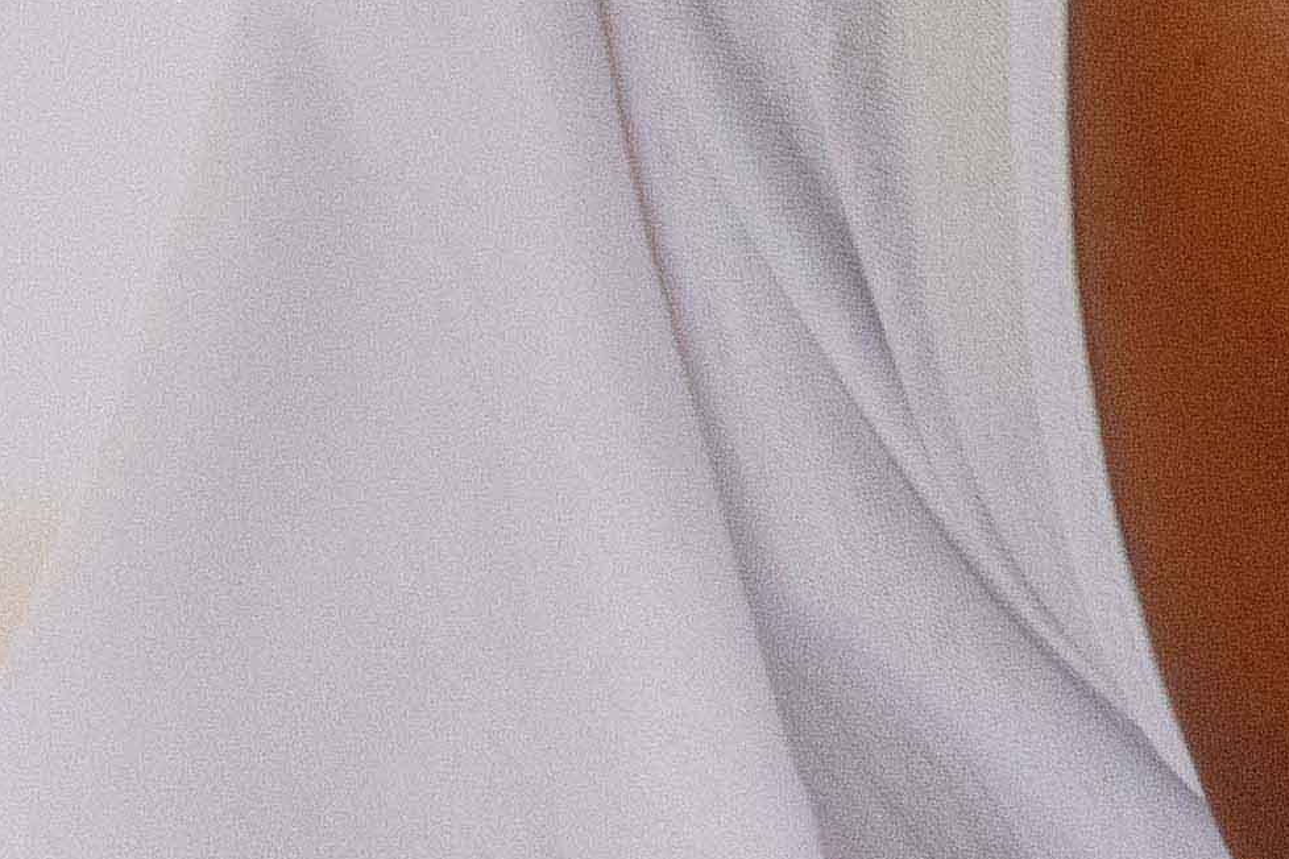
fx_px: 18119
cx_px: 1821
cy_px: 541
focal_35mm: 506
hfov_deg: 4.1
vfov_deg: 2.7
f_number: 4.5
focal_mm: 55
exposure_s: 1/40
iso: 800
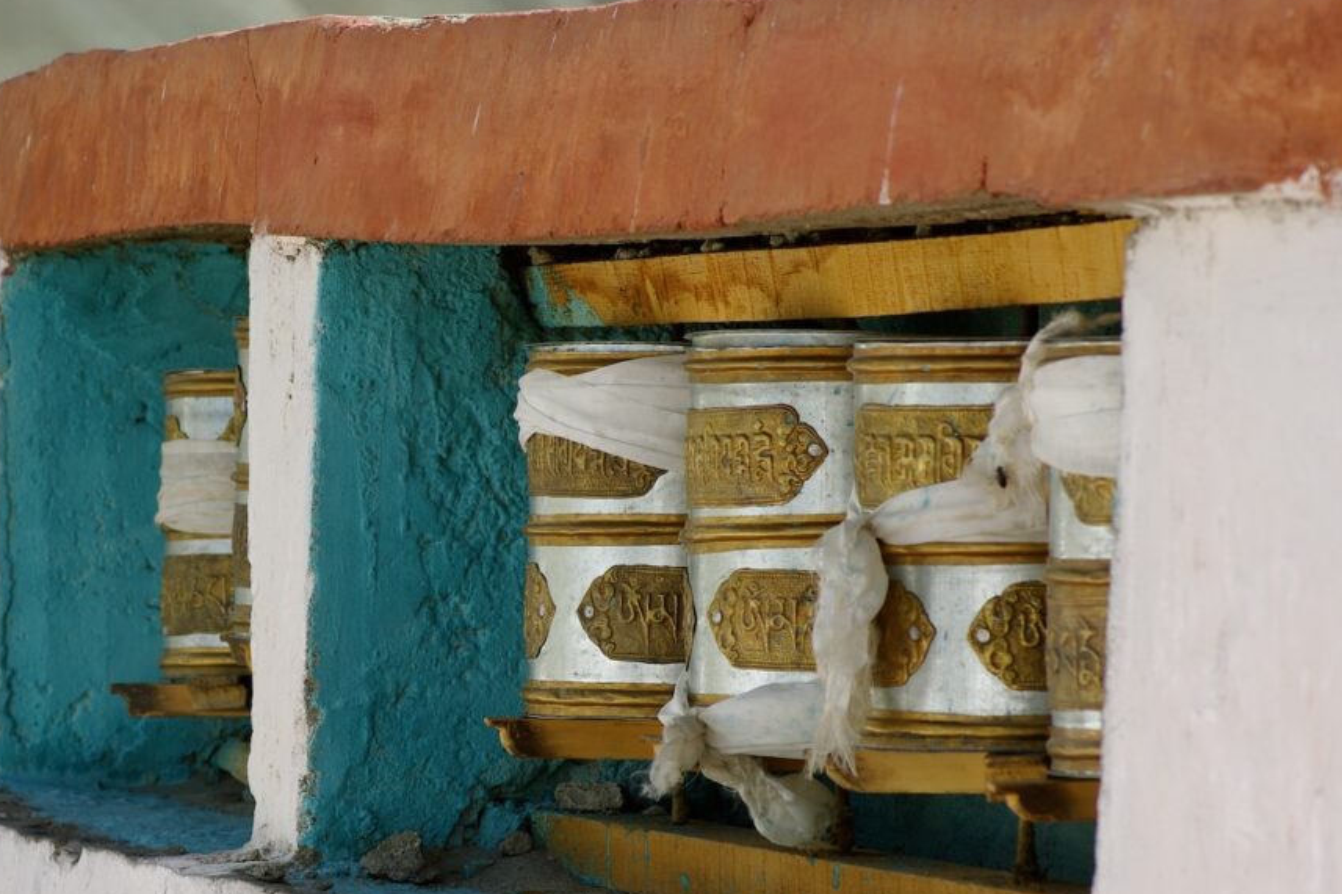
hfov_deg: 8.7
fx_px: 8870
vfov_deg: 5.8
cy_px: 525
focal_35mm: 238
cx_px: 554
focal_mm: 133
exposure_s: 1/125
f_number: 9.5
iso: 100
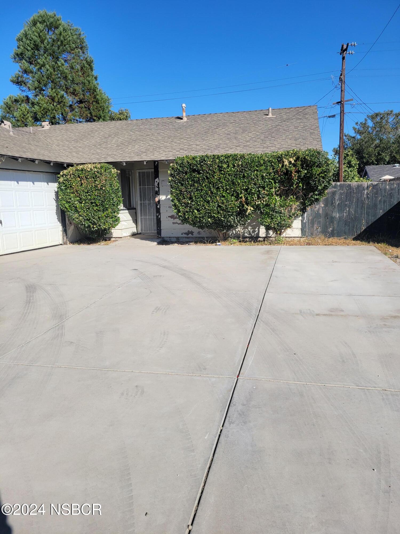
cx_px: 200
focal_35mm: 26
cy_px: 267
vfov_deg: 67.3
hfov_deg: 53.1
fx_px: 401
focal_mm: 5.4
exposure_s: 1/2874
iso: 40
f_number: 1.8
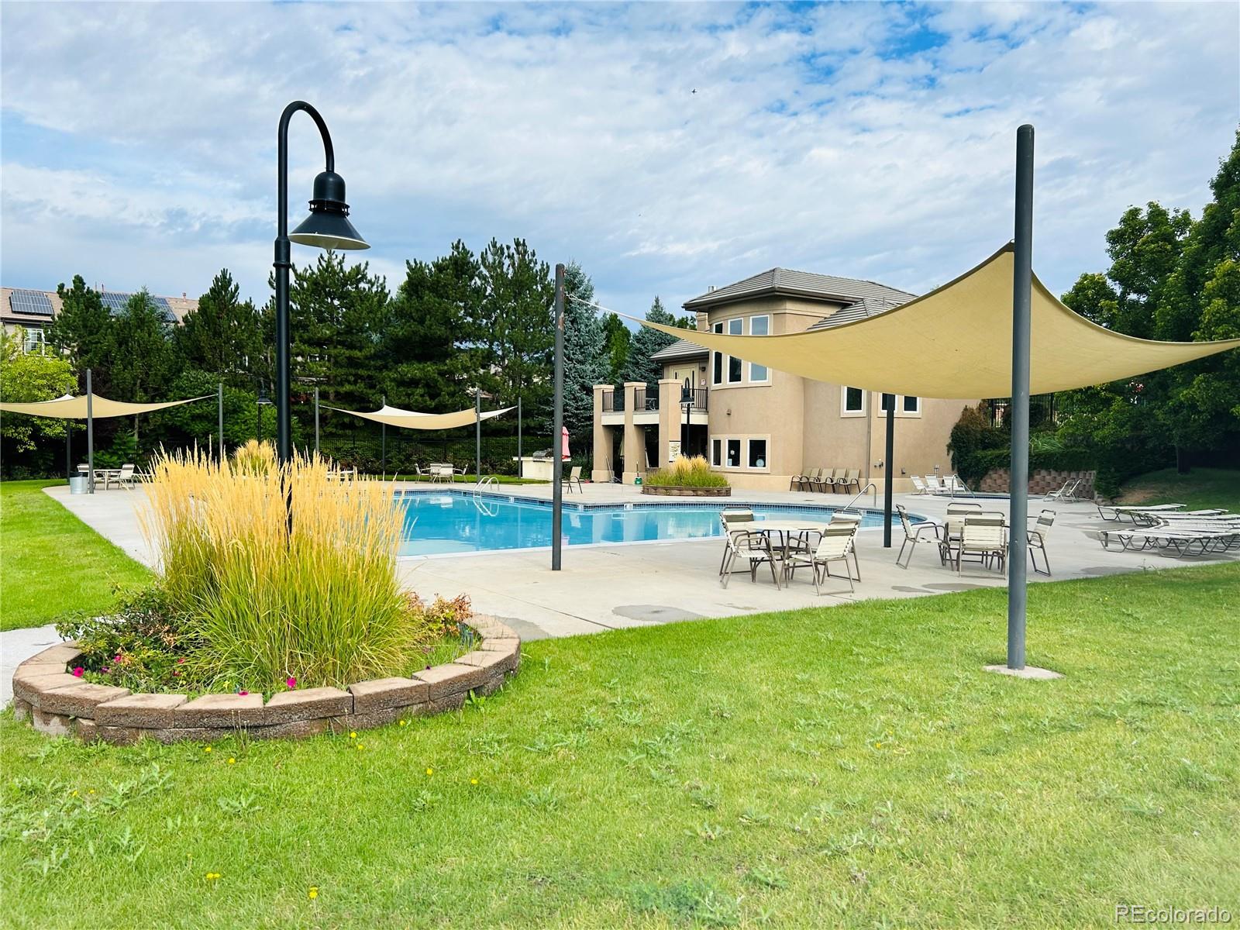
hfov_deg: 67.3
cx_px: 620
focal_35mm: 26
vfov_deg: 53.1
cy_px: 465
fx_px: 931
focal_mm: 5.7
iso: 50
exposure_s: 1/3077
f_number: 1.5
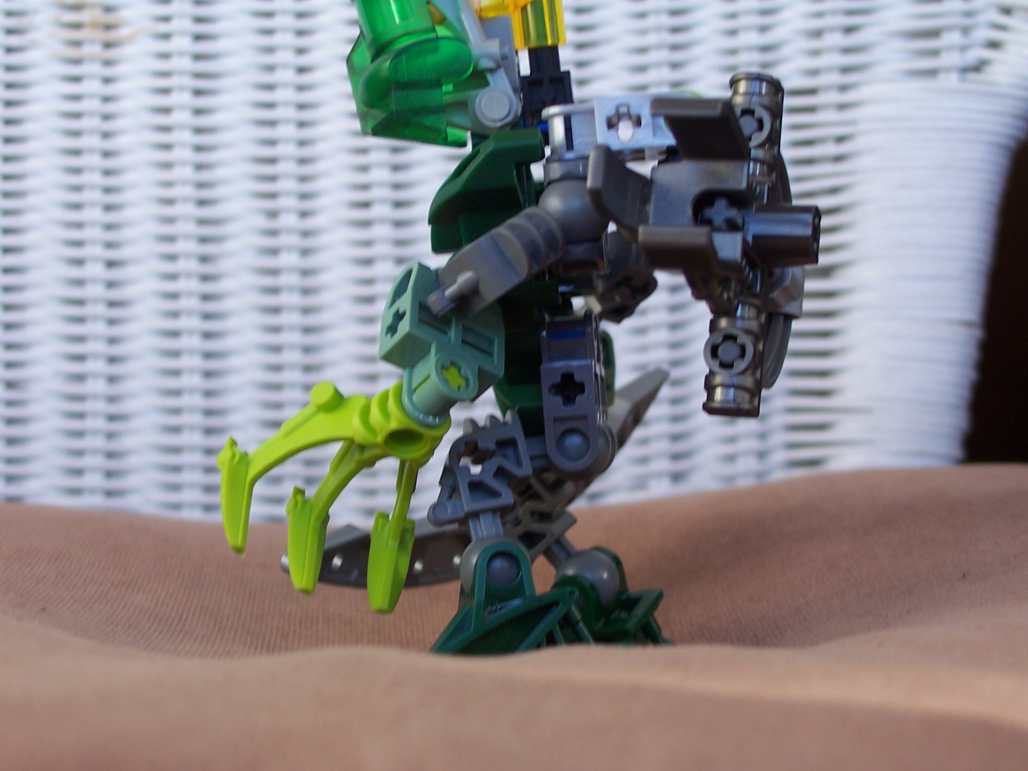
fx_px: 1901
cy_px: 390
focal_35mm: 64
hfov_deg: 30.3
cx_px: 525
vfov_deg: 22.9
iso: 80
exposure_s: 1/60
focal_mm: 10.3
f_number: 2.8
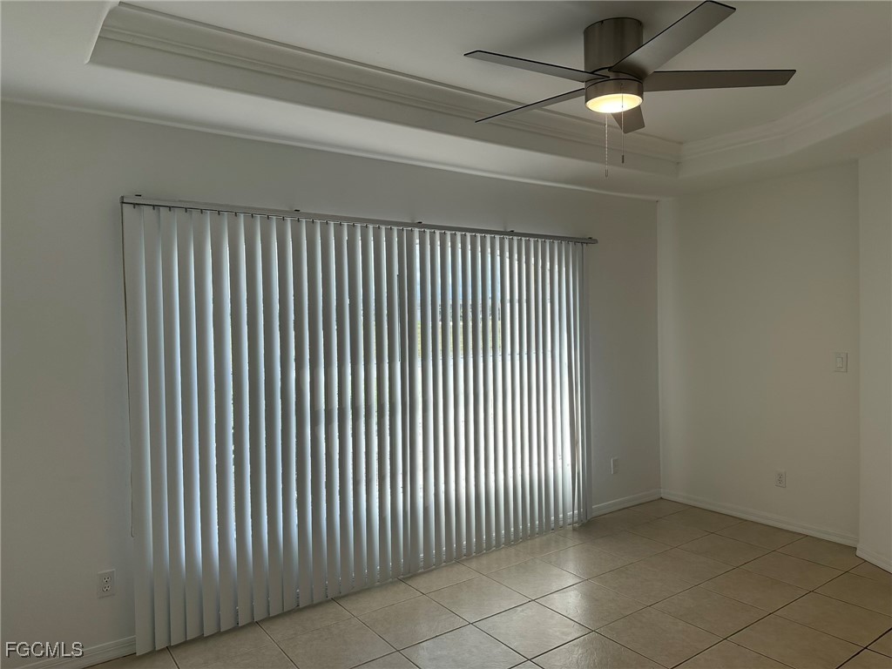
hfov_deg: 71.6
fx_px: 618
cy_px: 334
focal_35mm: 24
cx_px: 446
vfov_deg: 56.8
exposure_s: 1/604
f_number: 1.78
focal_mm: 6.86
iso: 80
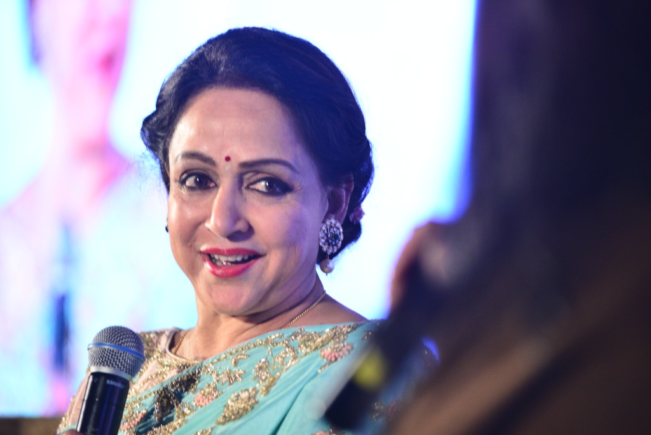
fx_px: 3617
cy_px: 218
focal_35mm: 200
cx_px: 326
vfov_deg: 6.9
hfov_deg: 10.3
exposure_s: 1/100
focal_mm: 200
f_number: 4.5
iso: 2500
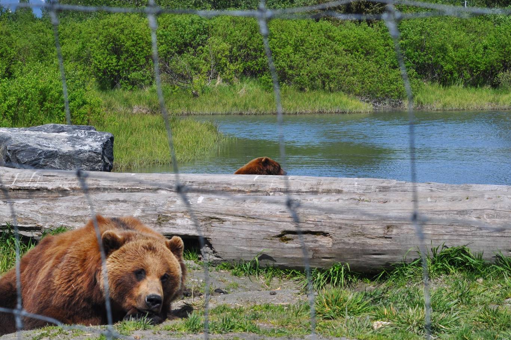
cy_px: 163
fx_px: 1744
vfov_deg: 11.1
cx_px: 239
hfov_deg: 16.7
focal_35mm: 123
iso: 200
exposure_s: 1/400
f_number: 11
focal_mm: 70
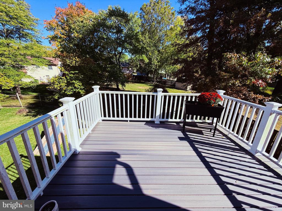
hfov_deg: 102.1
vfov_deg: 85.7
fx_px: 114
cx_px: 141
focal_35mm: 14
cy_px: 106
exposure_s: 1/1464
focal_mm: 2.22
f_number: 2.2
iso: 50
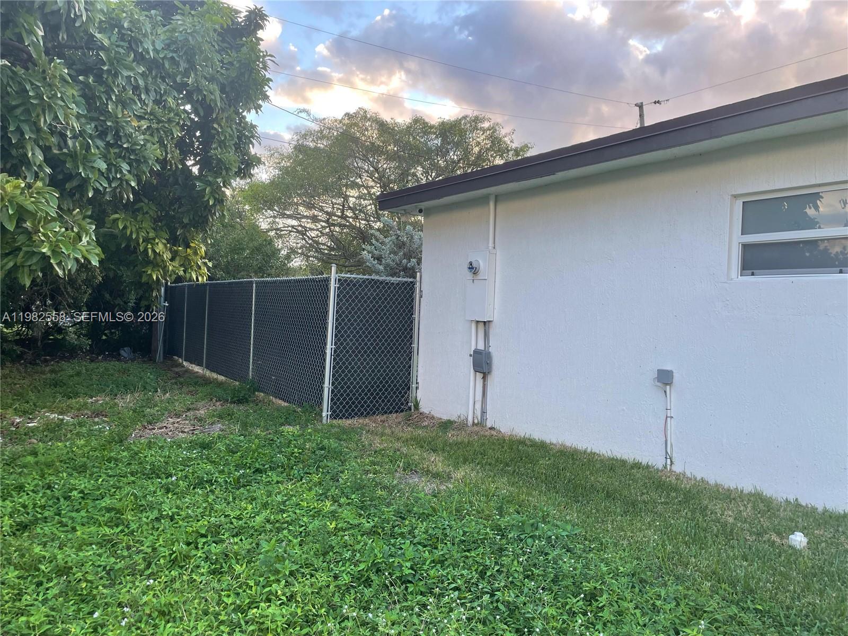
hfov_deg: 67.3
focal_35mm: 26
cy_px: 318
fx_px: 637
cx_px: 424
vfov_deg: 53.1
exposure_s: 1/129
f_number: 1.6
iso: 32
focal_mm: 4.2
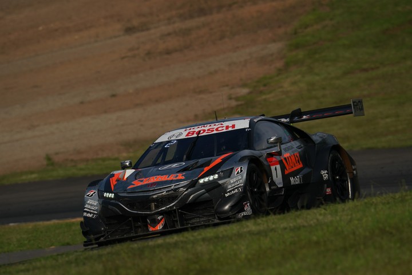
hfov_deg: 3.4
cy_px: 138
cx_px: 206
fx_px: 6866
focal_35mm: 600
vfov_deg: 2.3
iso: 200
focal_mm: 600
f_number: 10
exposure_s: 1/800
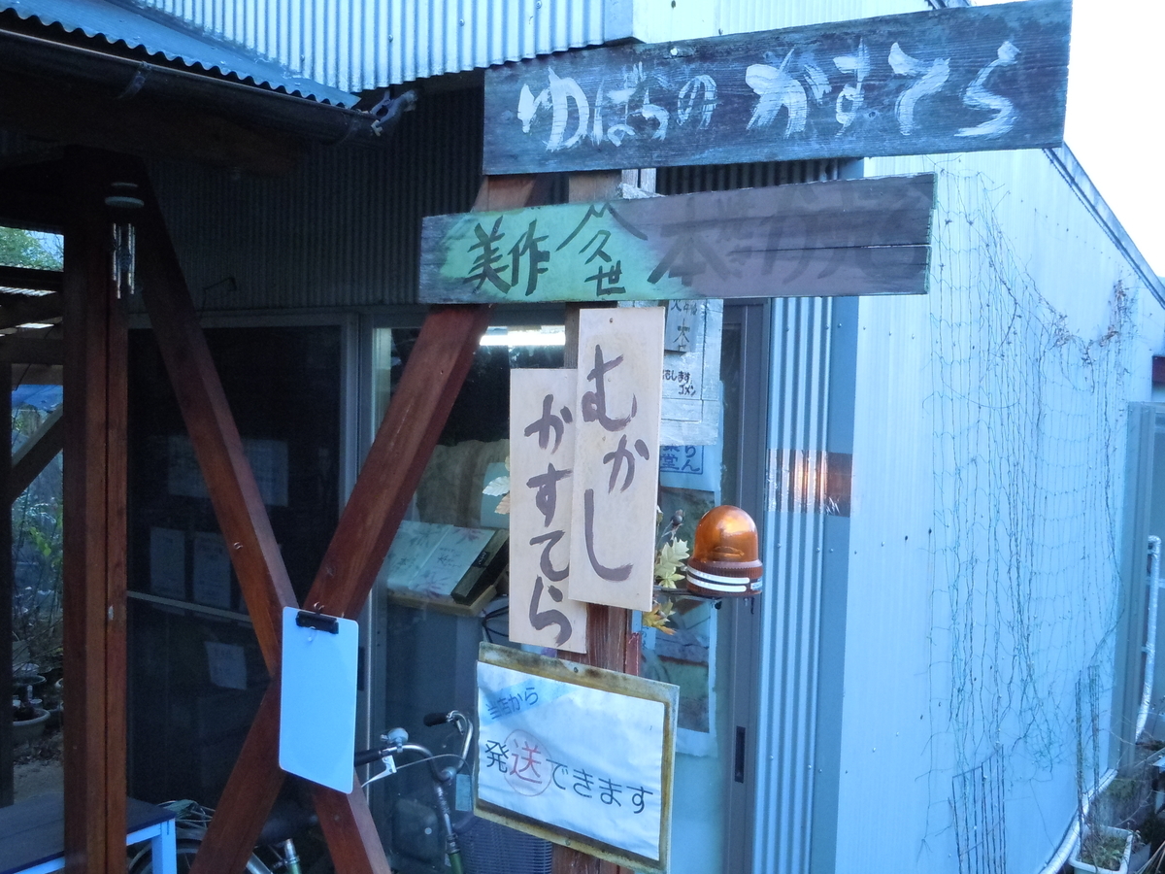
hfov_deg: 55.4
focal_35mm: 33
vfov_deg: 42.9
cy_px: 437
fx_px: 1111
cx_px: 582
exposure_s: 1/125
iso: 500
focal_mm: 5.9
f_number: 4
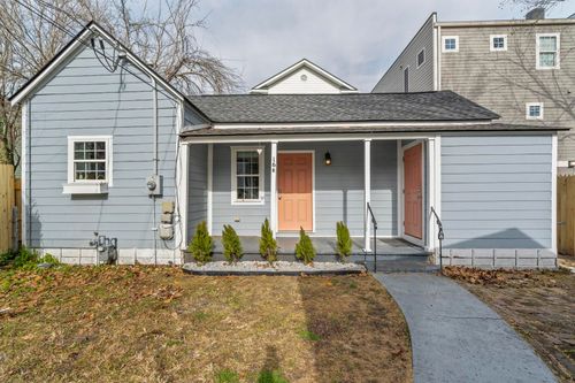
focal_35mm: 16
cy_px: 192
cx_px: 288
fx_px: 255
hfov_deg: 96.8
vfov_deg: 73.7
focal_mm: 16
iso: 100
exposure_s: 1/50
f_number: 7.1
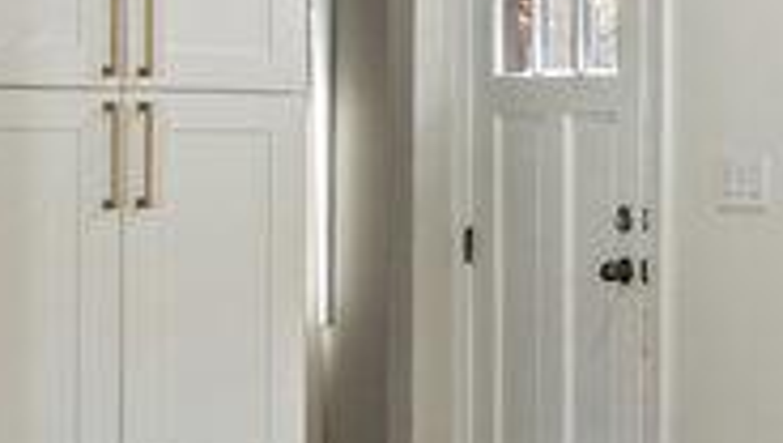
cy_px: 190
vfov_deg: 13.3
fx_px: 1892
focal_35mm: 91
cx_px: 1217
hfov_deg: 19.8
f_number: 5.6
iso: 160
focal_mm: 16
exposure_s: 1/10
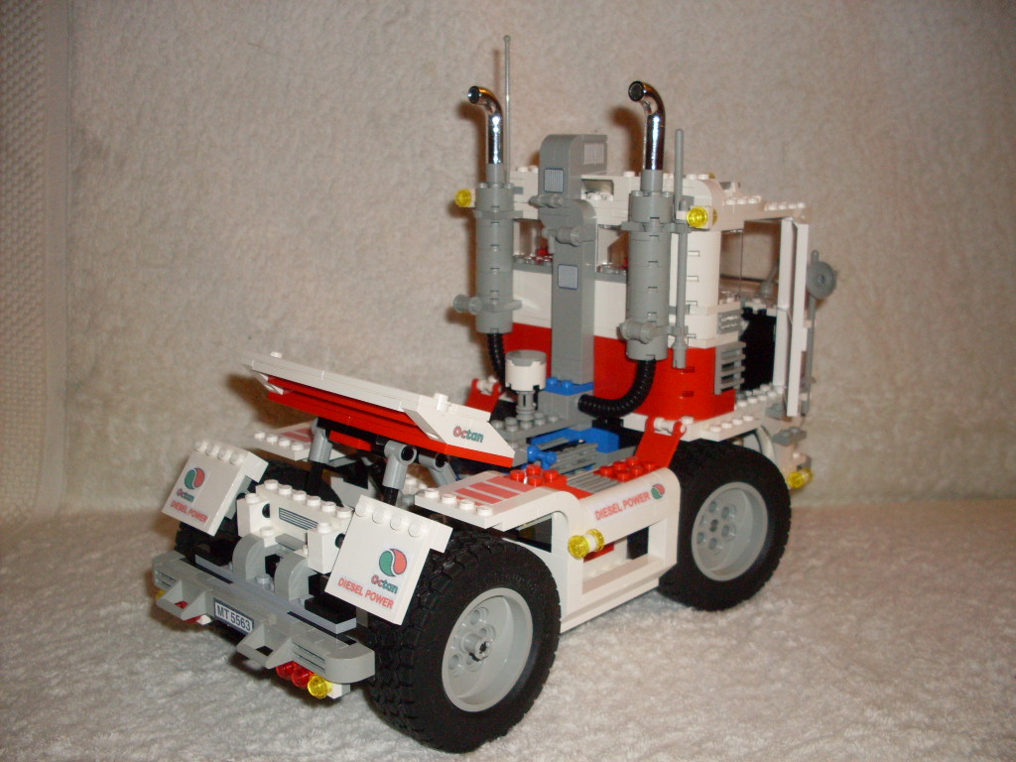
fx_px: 1115
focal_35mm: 38
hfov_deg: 49.0
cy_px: 381
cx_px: 508
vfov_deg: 37.7
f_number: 2.8
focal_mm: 6.3
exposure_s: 1/45
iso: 100
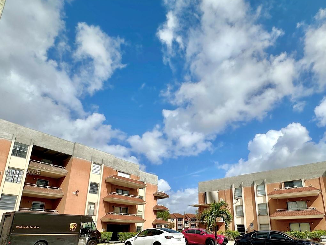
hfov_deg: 75.6
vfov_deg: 59.0
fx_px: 207
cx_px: 194
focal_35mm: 22
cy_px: 173
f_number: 2.2
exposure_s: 1/4000
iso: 50
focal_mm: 2.22
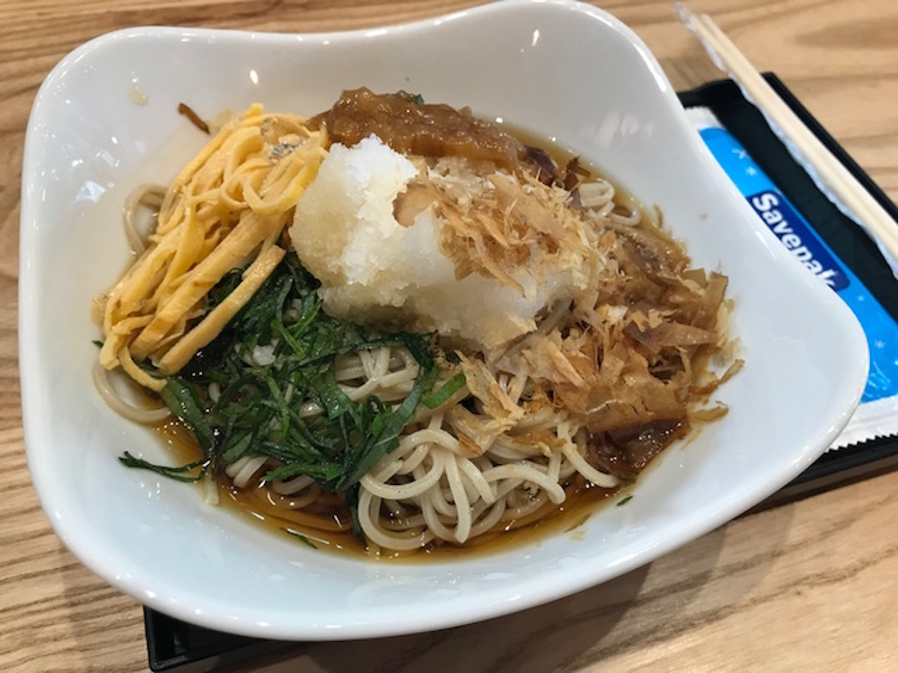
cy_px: 336
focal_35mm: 28
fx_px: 726
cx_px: 449
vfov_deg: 49.7
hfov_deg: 63.4
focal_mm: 3.99
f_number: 1.8
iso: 32
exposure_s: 1/25
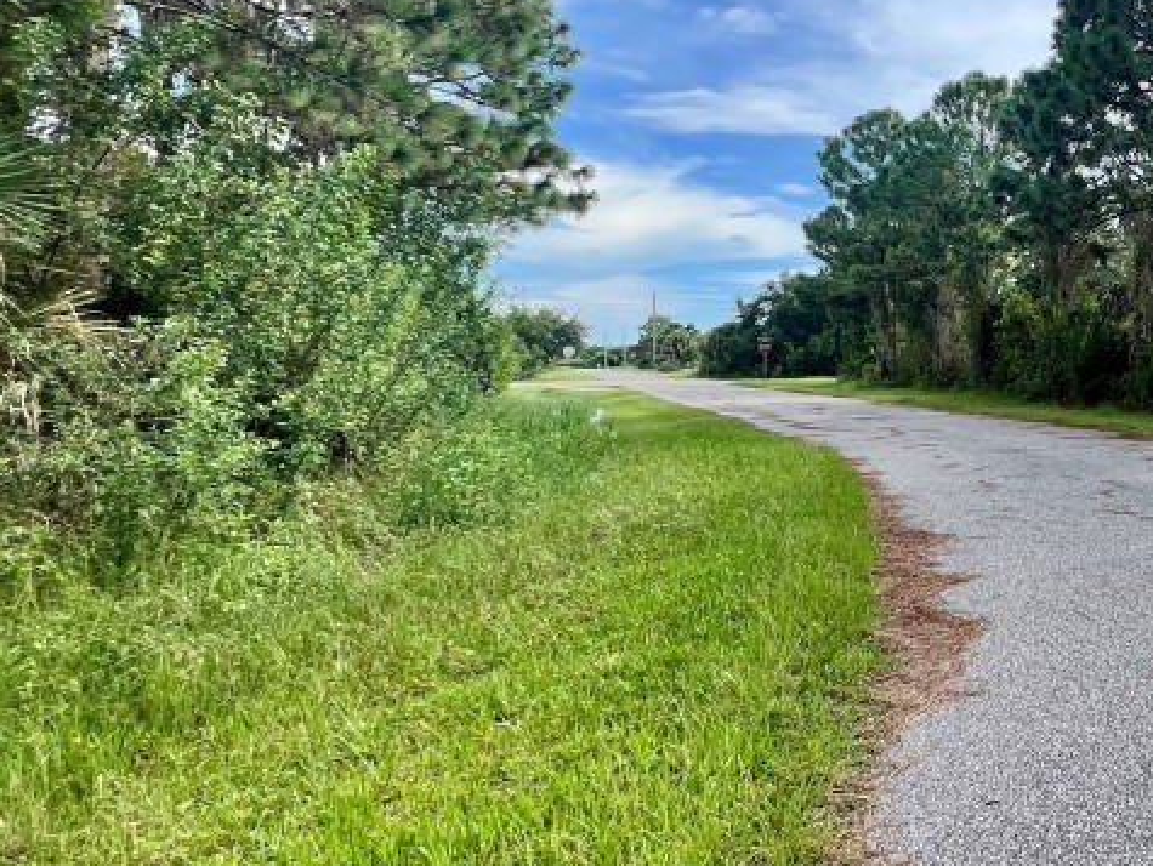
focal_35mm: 28
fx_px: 933
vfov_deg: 49.6
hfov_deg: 50.6
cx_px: 1163
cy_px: 361
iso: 32
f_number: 1.8
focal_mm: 1.57
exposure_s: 1/727
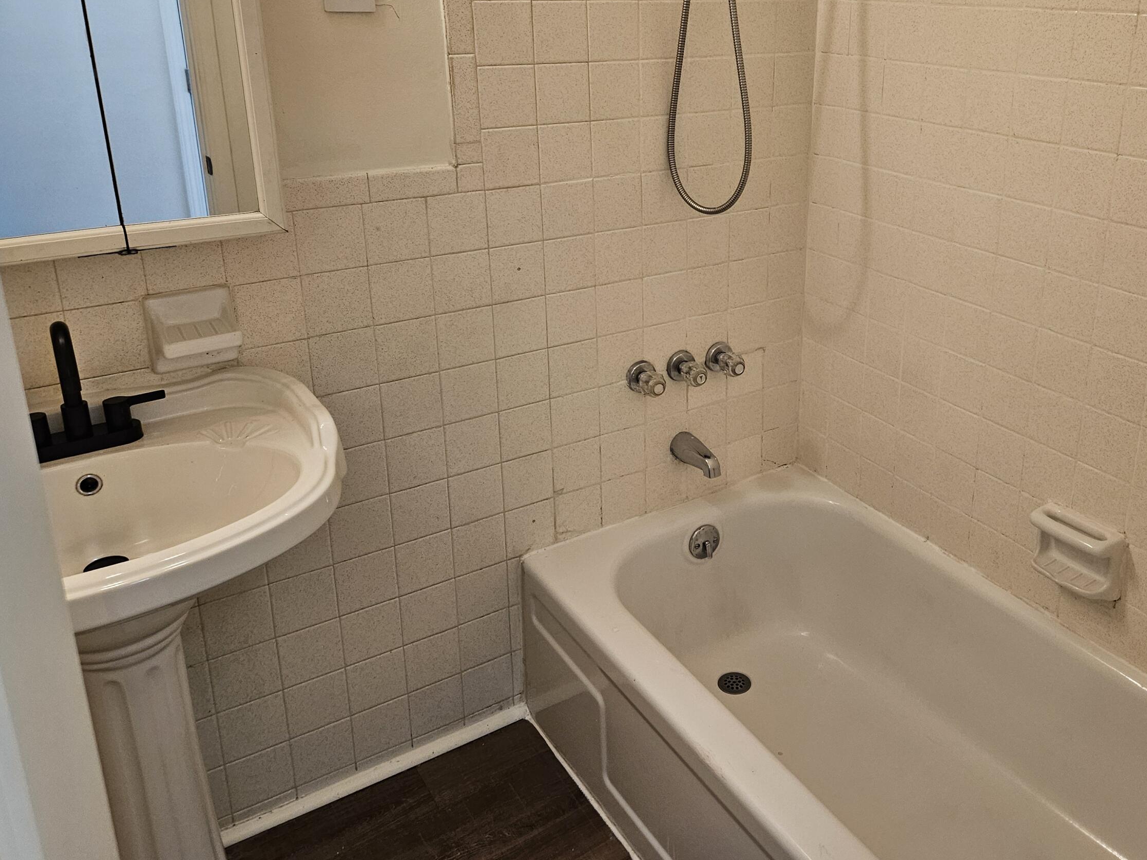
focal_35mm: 31
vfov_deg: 44.8
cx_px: 739
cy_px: 294
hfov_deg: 57.4
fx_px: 1027
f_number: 1.8
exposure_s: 1/120
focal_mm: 5.4
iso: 200
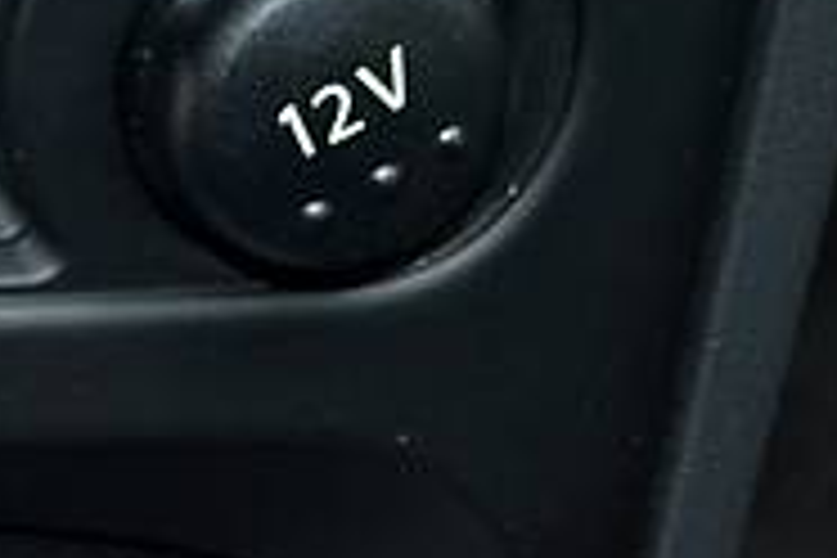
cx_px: -252
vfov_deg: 7.1
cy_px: -524
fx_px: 4351
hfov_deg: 10.7
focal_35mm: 187
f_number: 4.5
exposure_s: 1/60
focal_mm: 29
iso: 1400
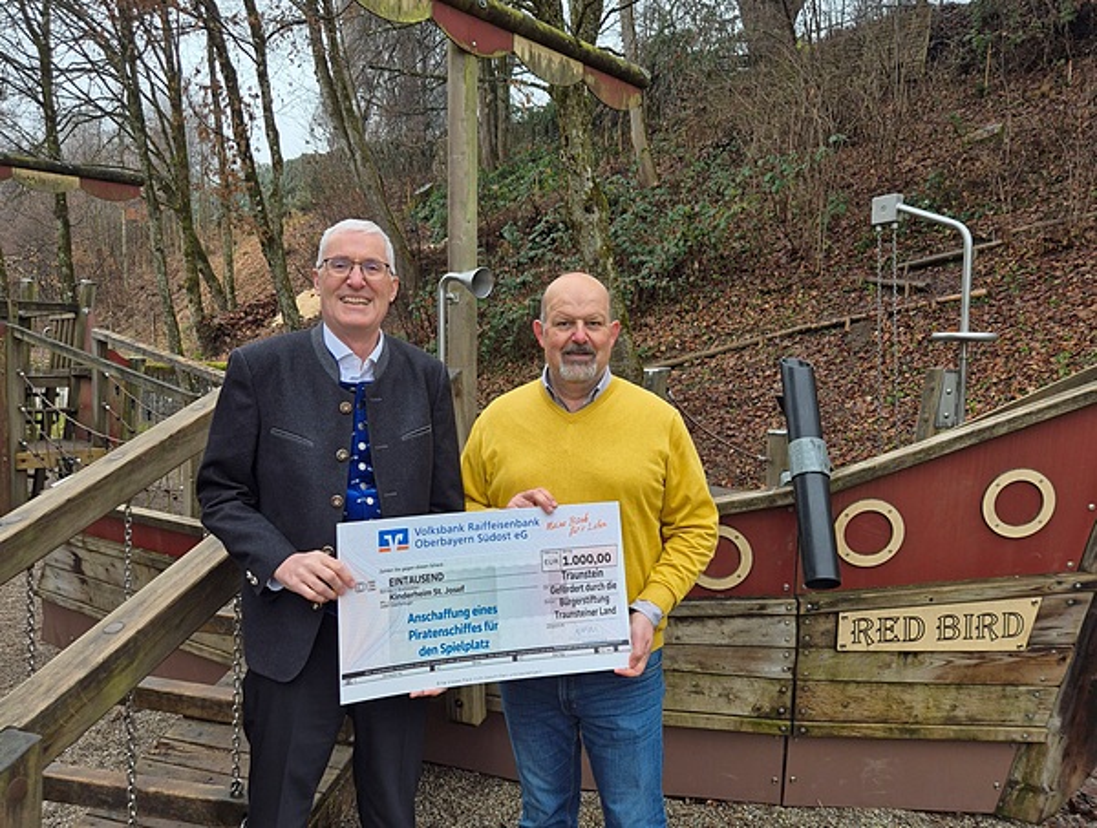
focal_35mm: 23
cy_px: 414
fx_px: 731
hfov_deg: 73.8
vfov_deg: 59.1
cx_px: 548
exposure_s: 1/180
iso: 64
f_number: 1.8
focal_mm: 5.4
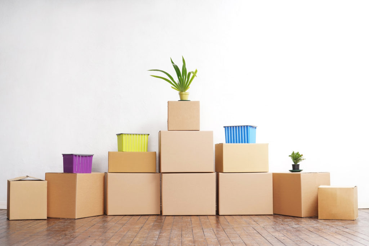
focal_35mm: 50
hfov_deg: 39.6
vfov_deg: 27.0
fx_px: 513
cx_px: 184
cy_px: 123
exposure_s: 1/160
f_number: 5
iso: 320
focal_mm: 50
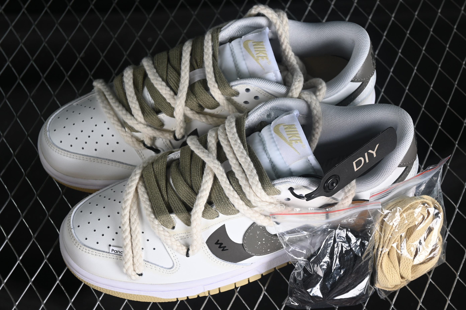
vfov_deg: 18.2
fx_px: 971
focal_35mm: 75
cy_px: 155
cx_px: 233
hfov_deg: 27.0
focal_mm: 50
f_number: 6.3
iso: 160
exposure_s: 1/60
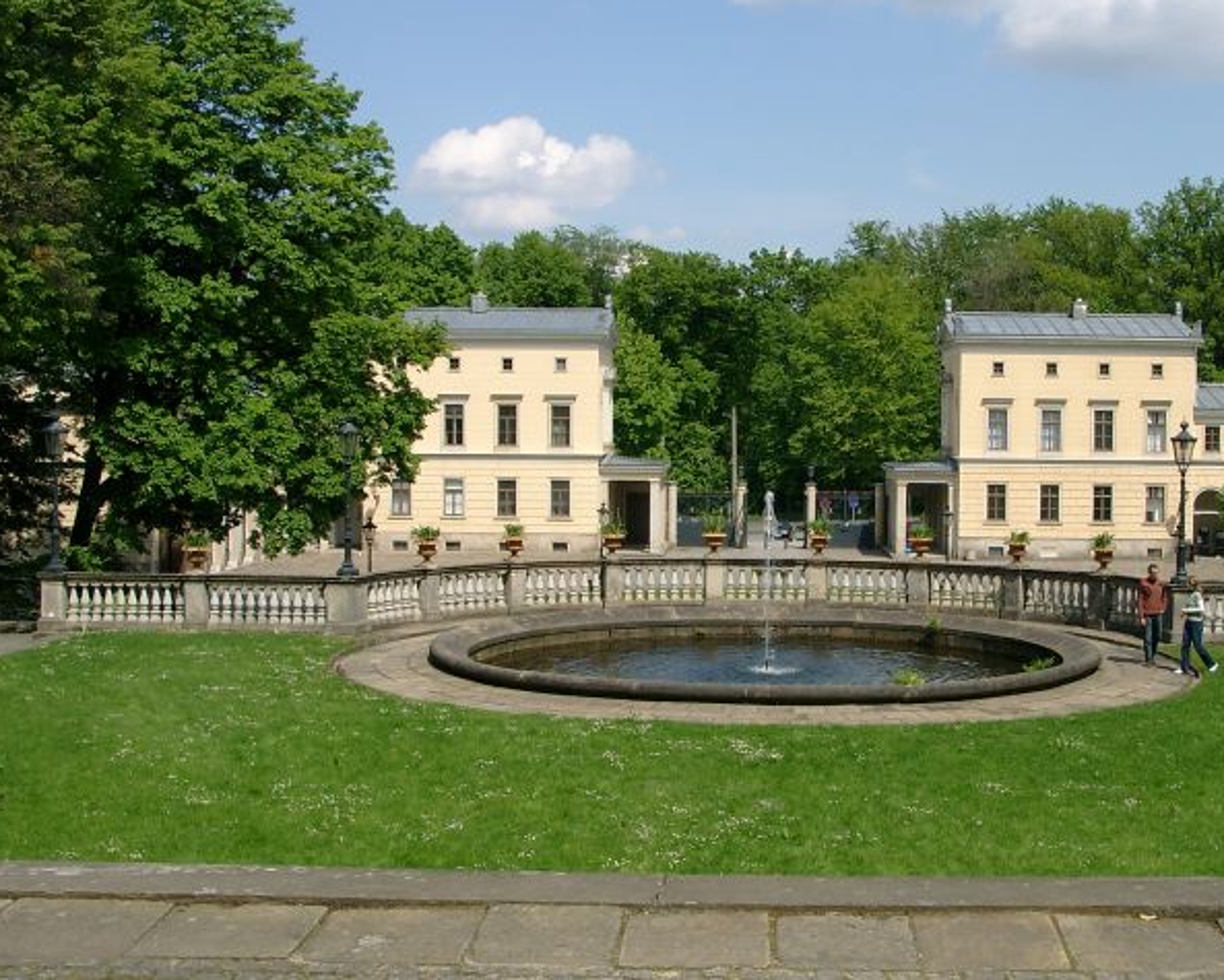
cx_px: 751
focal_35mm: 50
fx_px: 1812
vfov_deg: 30.3
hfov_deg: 37.1
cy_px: 446
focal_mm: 8.02
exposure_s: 1/816
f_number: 4
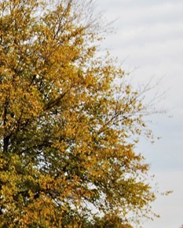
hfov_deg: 12.0
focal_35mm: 120
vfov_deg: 16.0
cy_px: 144
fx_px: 814
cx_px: -126
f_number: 20
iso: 200
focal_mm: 31
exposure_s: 1/13
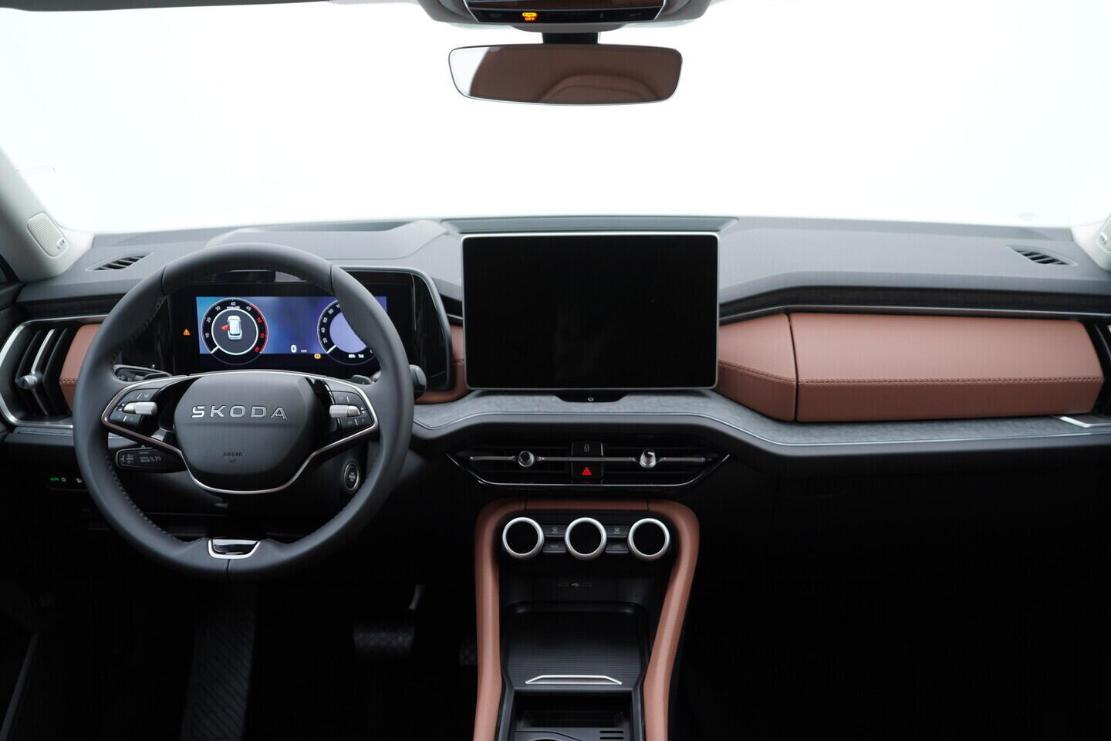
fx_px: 1111
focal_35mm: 36
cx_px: 556
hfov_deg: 53.1
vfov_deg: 36.9
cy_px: 370
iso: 160
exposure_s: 1/40
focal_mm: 24
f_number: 2.8
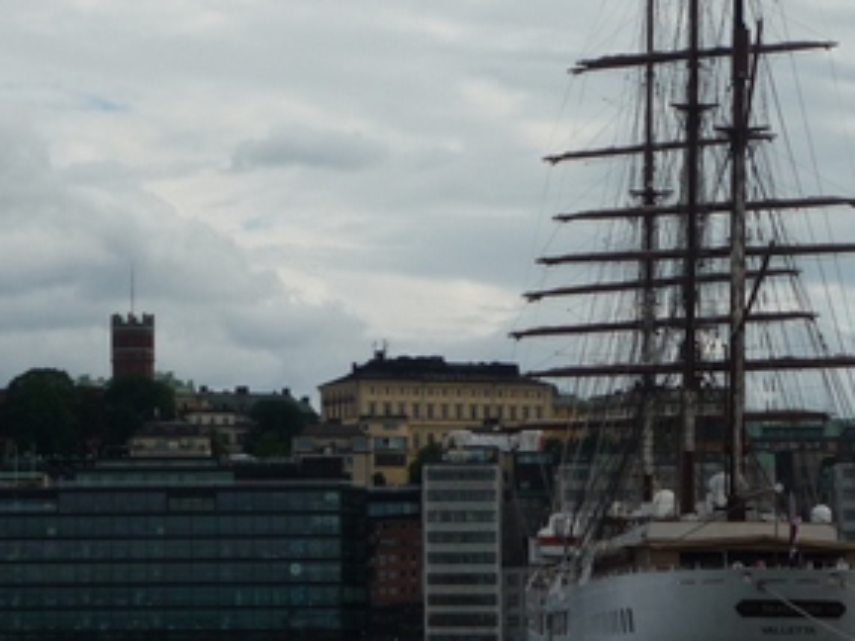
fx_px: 4224
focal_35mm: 171
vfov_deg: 8.7
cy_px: 353
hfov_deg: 11.5
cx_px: 193
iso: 100
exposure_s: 1/250
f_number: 11
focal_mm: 13.1
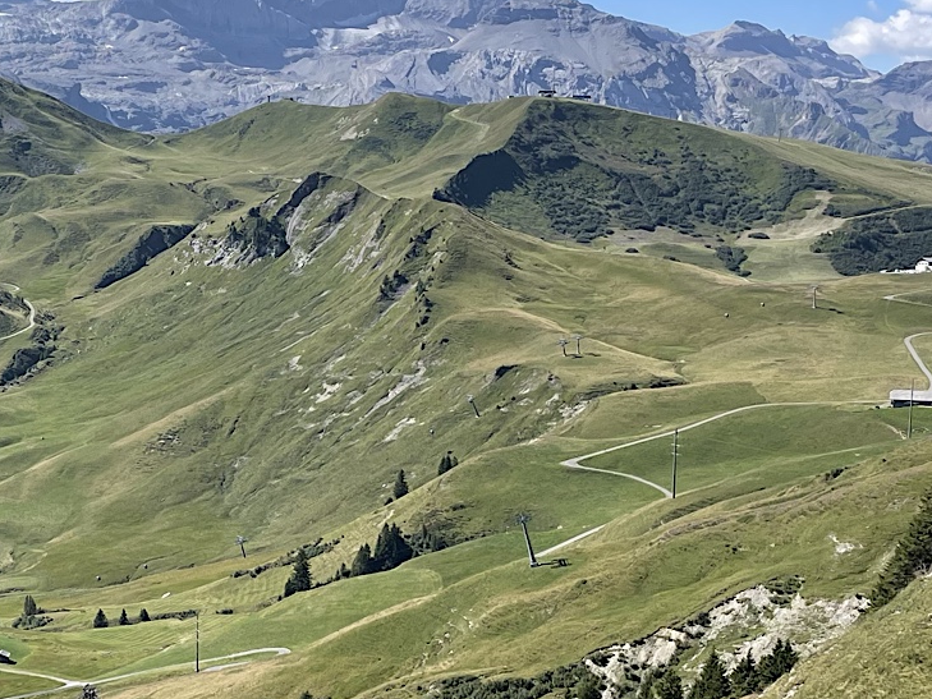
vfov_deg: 20.1
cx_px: 203
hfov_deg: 26.2
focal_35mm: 73
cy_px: 422
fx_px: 1966
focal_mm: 4.2
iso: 32
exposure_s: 1/2747
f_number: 1.6
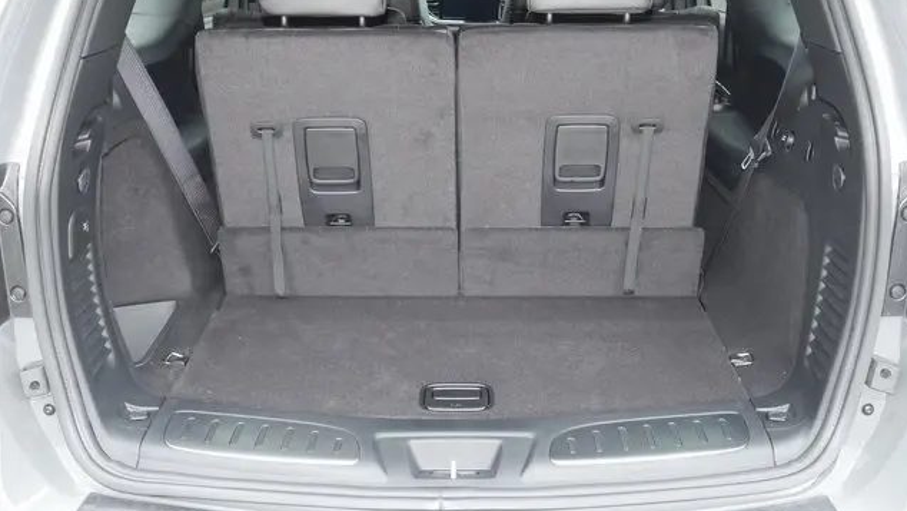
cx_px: 456
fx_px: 1058
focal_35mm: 44
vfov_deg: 27.0
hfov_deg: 46.4
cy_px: 175
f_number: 5
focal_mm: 20
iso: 1600
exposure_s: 1/60
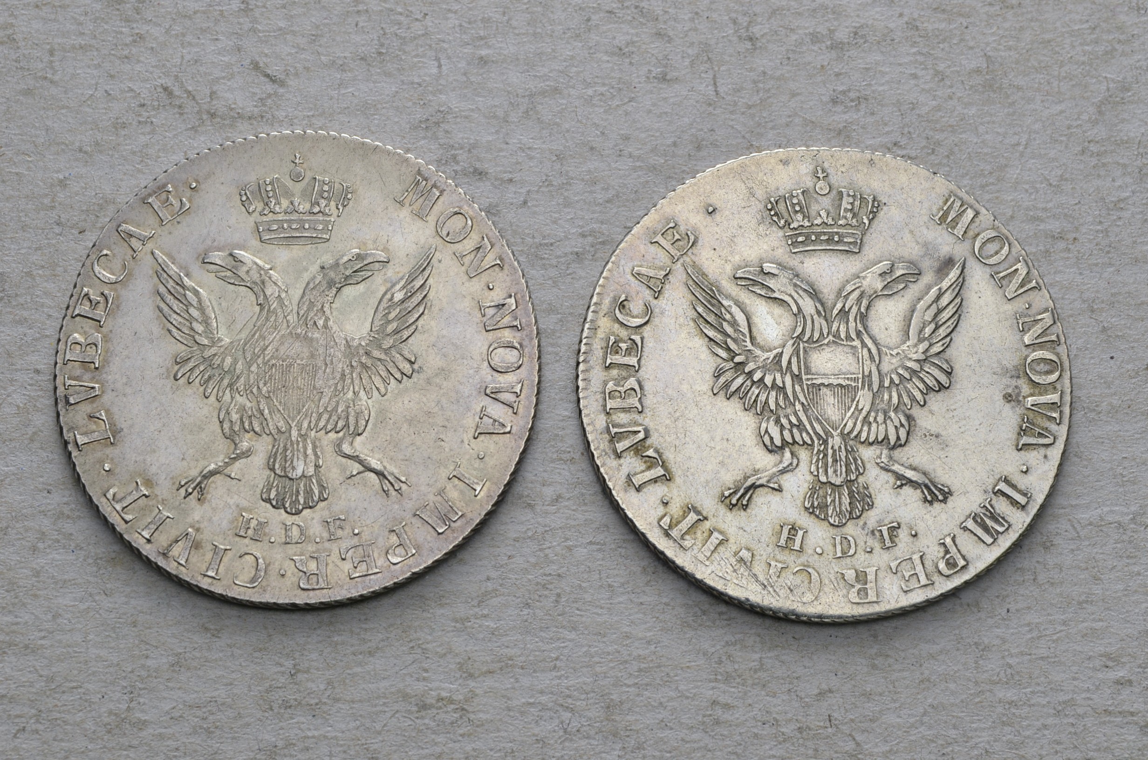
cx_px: 574
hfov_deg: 28.1
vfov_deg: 18.8
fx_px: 2291
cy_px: 380
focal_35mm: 72
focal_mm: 48
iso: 400
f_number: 14
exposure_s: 1/200
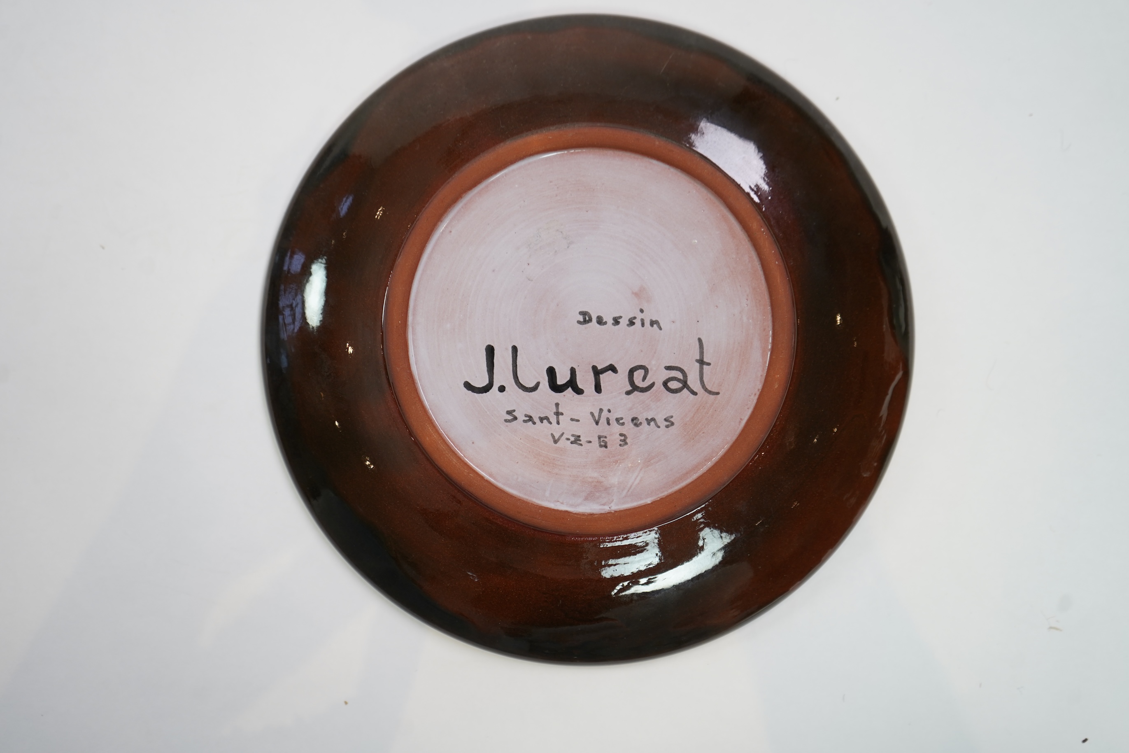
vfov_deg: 35.9
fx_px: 1160
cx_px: 564
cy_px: 376
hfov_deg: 51.9
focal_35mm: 37
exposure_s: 1/60
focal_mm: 37
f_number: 5
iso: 500
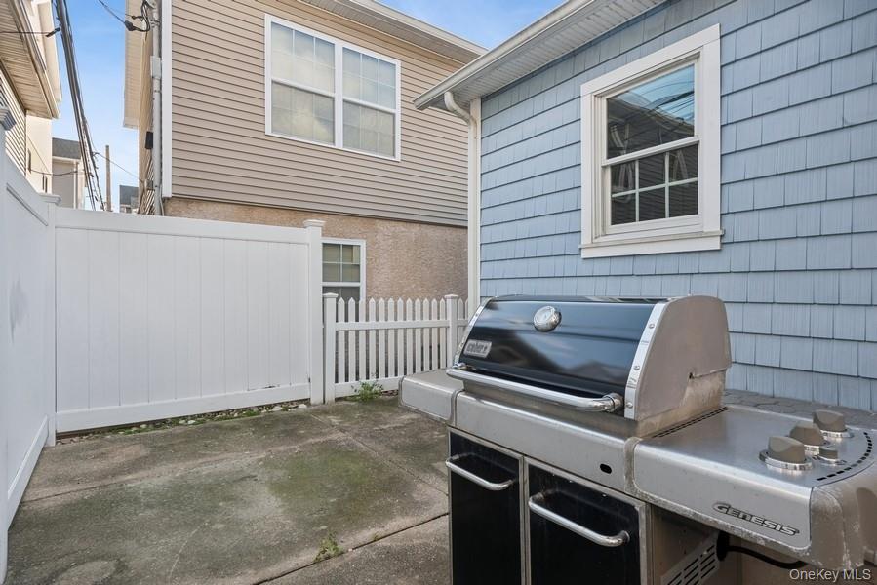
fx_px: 439
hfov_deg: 90.0
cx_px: 438
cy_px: 292
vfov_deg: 67.4
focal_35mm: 18
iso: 100
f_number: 11
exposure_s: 1/20
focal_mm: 18
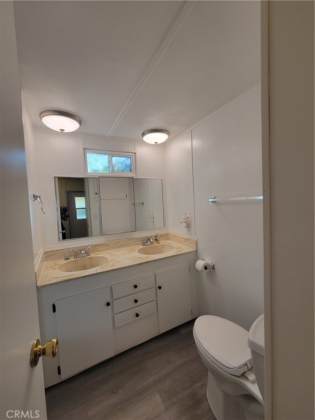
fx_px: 158
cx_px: 158
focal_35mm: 13
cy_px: 210
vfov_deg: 106.2
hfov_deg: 89.9
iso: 64
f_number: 2.2
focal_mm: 2.2
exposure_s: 1/120
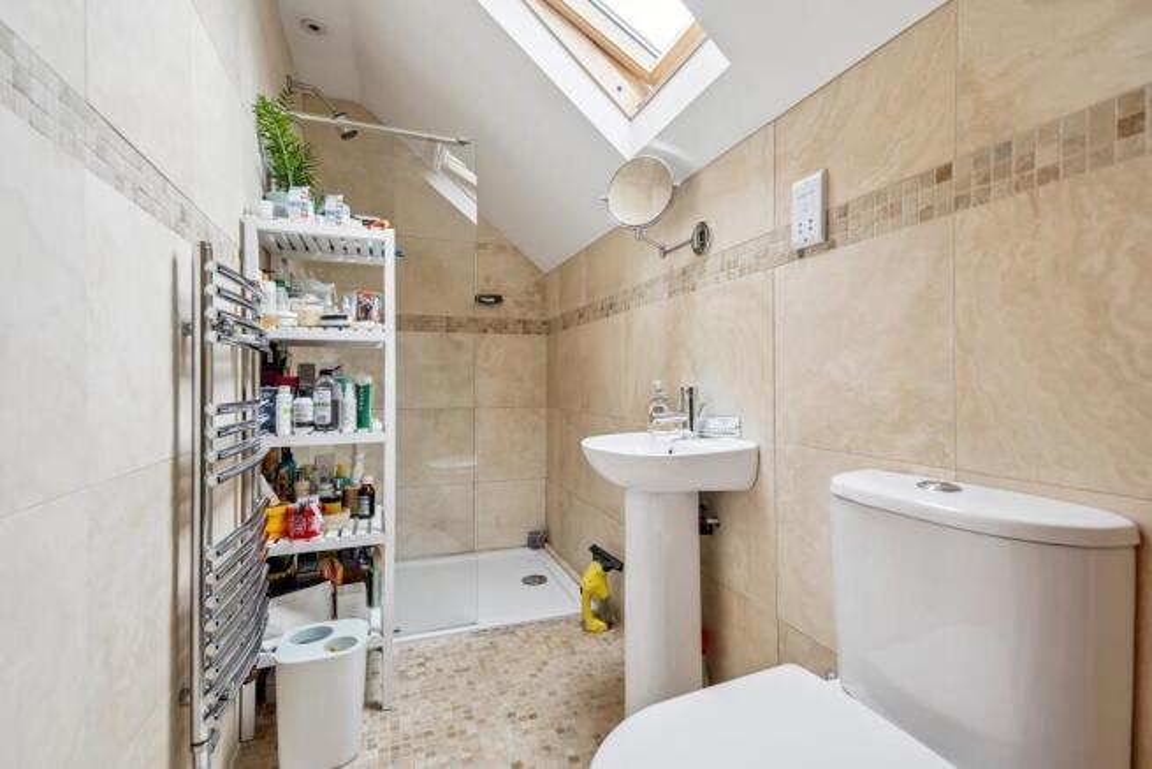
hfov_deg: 96.7
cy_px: 384
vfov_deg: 73.8
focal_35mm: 16
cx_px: 576
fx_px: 512
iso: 320
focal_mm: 16
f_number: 4.5
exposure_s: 1/3.33
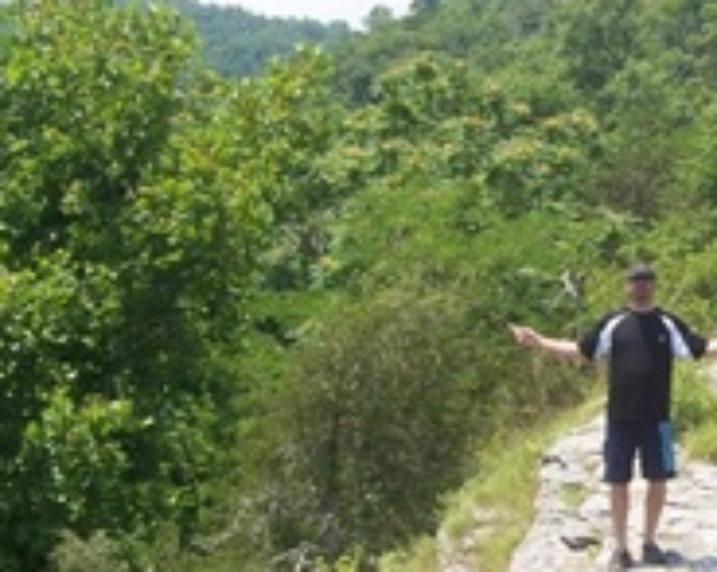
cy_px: 342
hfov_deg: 21.1
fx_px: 1888
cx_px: 623
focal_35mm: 89
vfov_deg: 17.2
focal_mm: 7
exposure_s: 1/250
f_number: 5.6
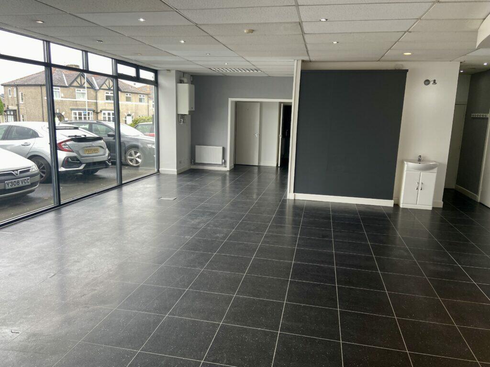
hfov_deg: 67.3
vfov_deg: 53.1
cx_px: 245
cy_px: 184
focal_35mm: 26
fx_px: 368
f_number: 1.8
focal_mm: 4.25
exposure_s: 1/120
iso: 32
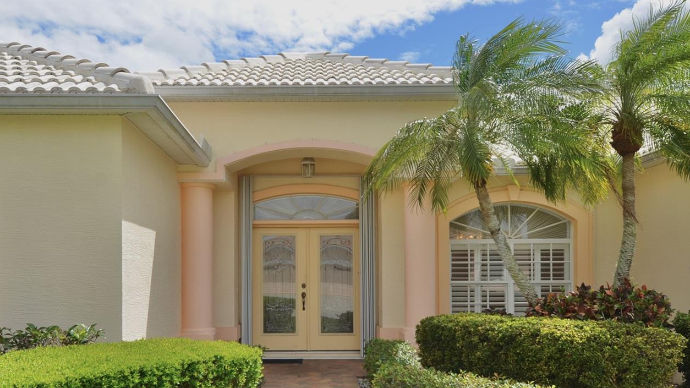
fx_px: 878
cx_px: 298
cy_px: 270
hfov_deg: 42.8
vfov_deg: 24.7
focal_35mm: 48
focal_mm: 24
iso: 100
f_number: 9
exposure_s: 1/320
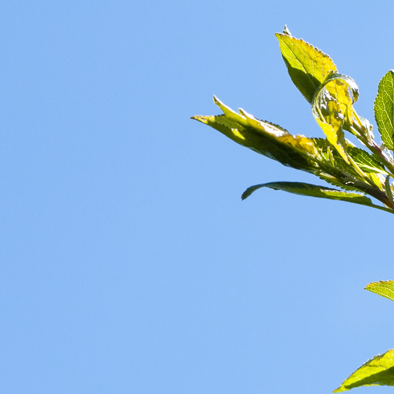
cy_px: 128
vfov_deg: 6.7
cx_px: 243
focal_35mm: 260
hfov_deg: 6.7
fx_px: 3348
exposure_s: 1/1000
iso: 200
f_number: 5.6
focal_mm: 50
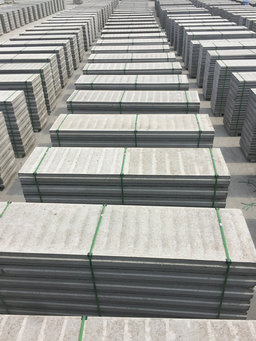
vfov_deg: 60.0
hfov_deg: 46.8
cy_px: 175
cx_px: 130
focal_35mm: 30
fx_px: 296
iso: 32
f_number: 2.2
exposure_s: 1/2475
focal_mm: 4.15
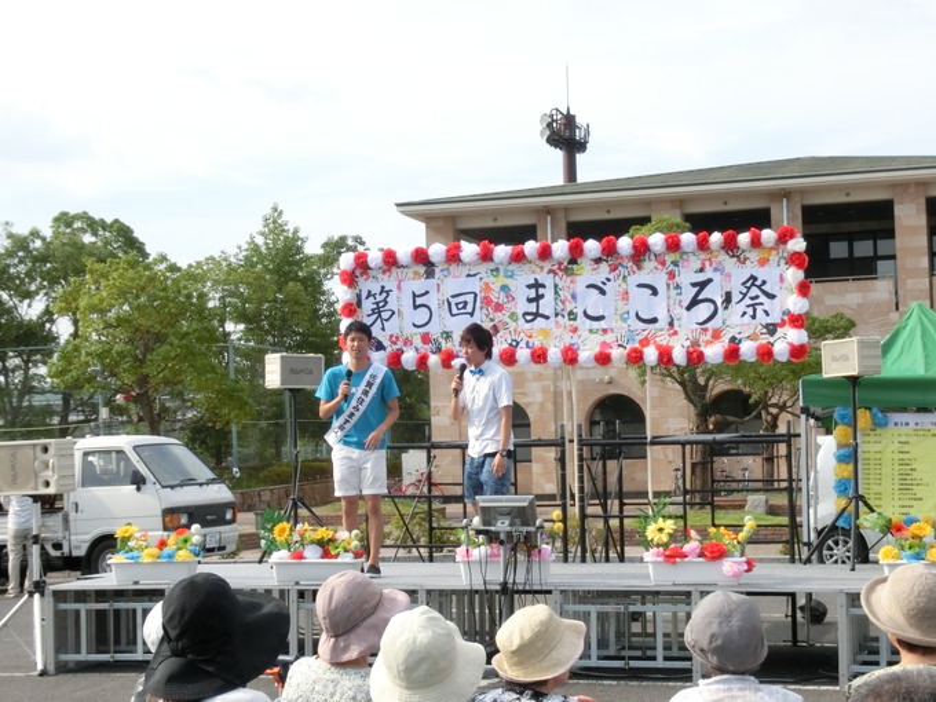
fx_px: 1893
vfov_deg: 21.0
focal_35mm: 70
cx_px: 468
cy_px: 351
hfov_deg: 27.8
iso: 400
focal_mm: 12.1
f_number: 11.9
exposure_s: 1/250
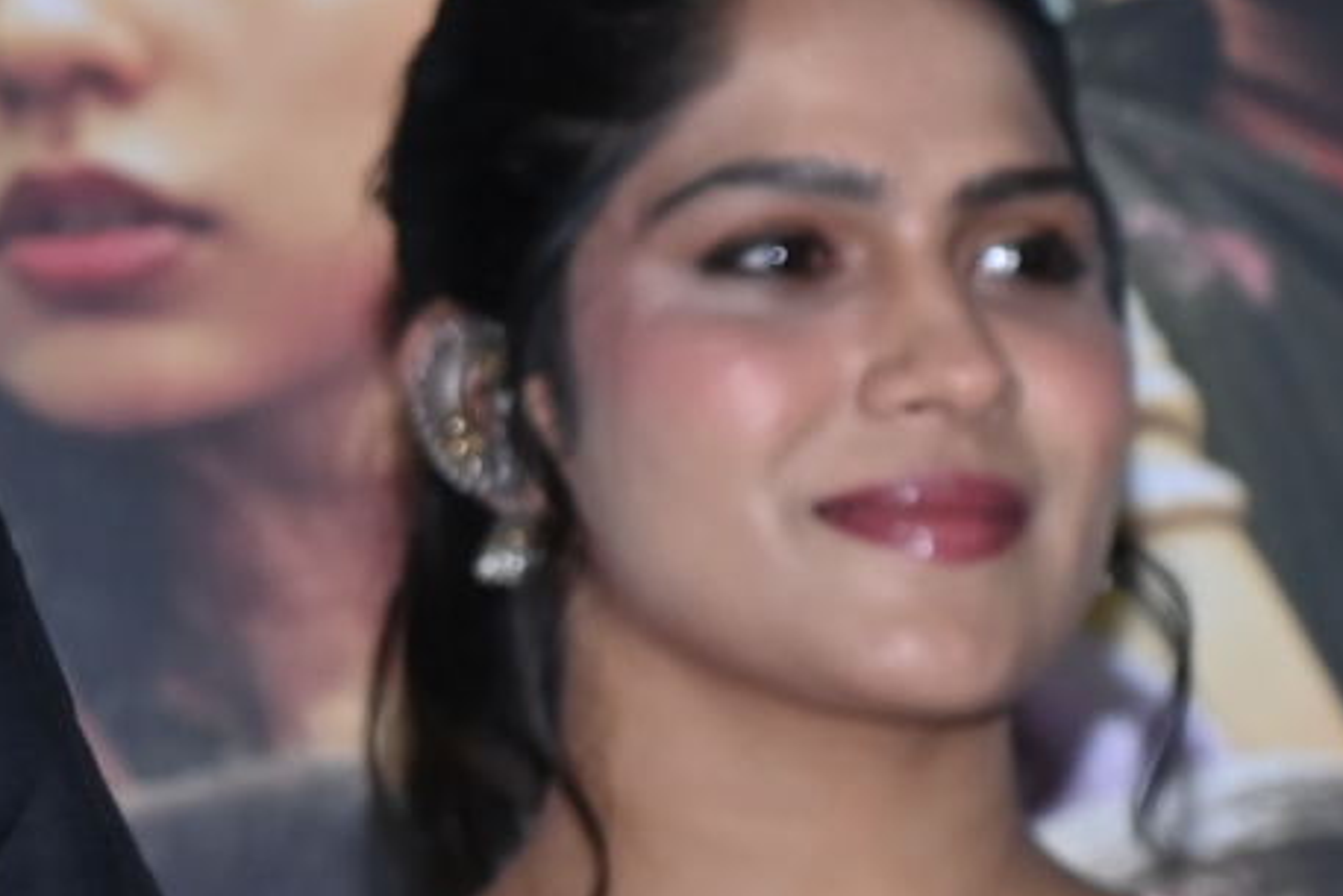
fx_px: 18546
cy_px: 25
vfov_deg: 2.8
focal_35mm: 497
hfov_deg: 4.1
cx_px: -882
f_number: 5.6
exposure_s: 1/125
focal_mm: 95
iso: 500
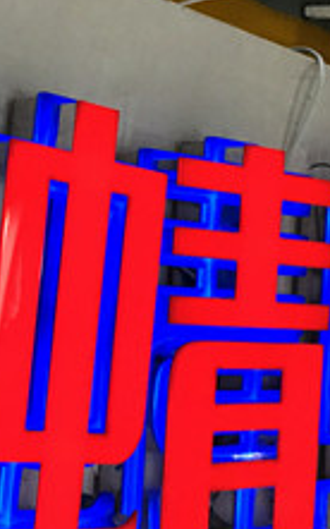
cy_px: 275
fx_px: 1282
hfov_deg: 14.2
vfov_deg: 23.3
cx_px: -77
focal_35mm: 89
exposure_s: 1/33
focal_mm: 4.15
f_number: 2.2
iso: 50
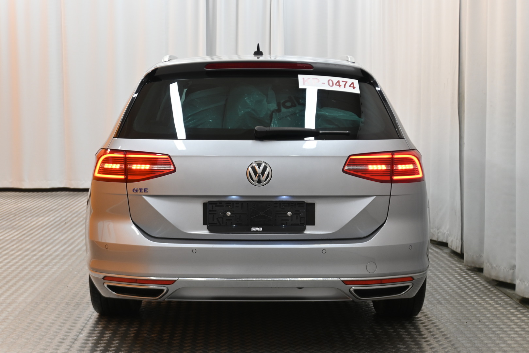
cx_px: 264
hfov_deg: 43.0
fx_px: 672
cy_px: 176
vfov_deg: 29.4
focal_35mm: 46
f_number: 4.8
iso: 400
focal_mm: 30.5
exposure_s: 1/30
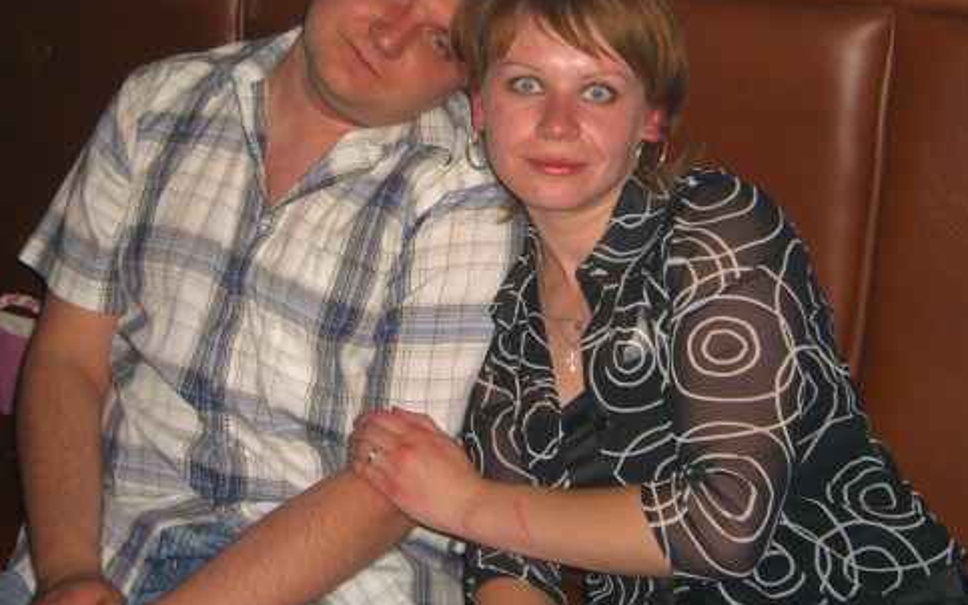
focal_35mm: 50
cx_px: 457
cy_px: 208
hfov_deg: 40.3
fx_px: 1319
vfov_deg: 25.7
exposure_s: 1/60
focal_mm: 7.9
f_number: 2.8
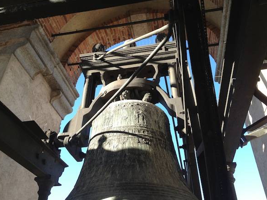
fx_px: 278
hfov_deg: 51.3
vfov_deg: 39.7
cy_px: 99
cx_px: 133
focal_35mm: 36
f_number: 2.4
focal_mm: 4.28
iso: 50
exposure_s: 1/282
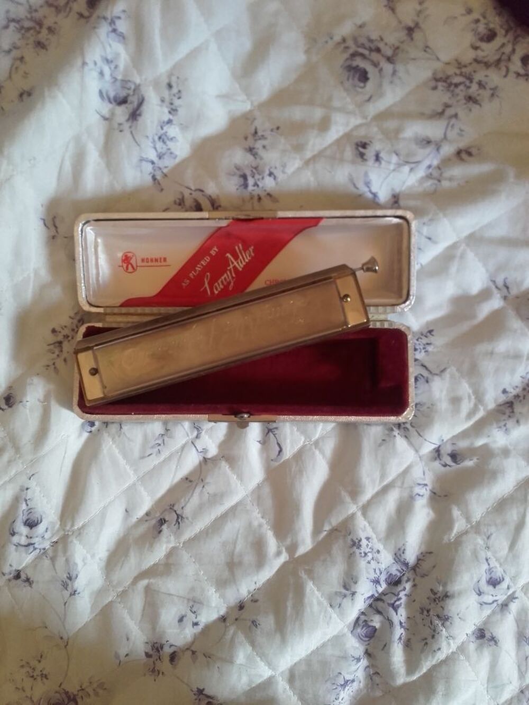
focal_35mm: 31
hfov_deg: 45.4
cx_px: 264
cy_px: 352
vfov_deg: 58.3
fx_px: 632
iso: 110
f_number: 2.2
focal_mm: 3.31
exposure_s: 1/20
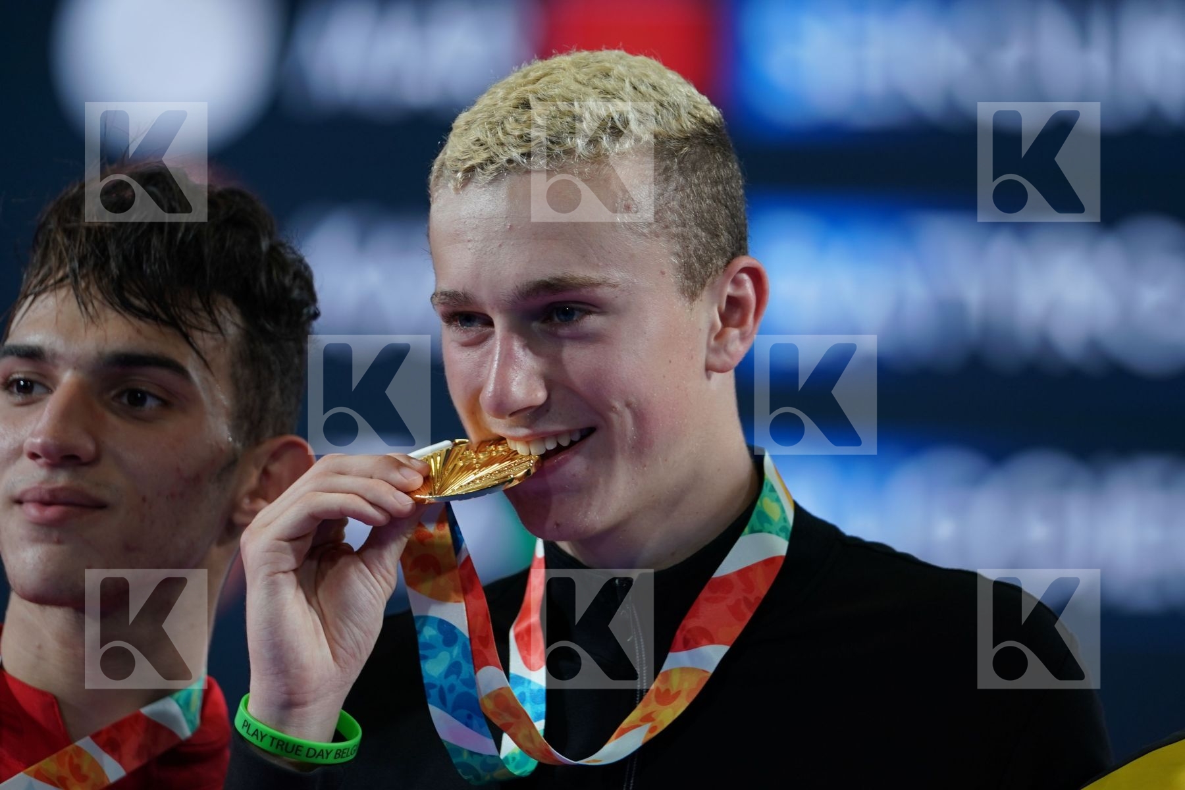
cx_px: 592
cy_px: 395
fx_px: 9216
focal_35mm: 280
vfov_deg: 4.9
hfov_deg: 7.4
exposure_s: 1/250
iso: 250
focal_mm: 187
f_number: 2.8
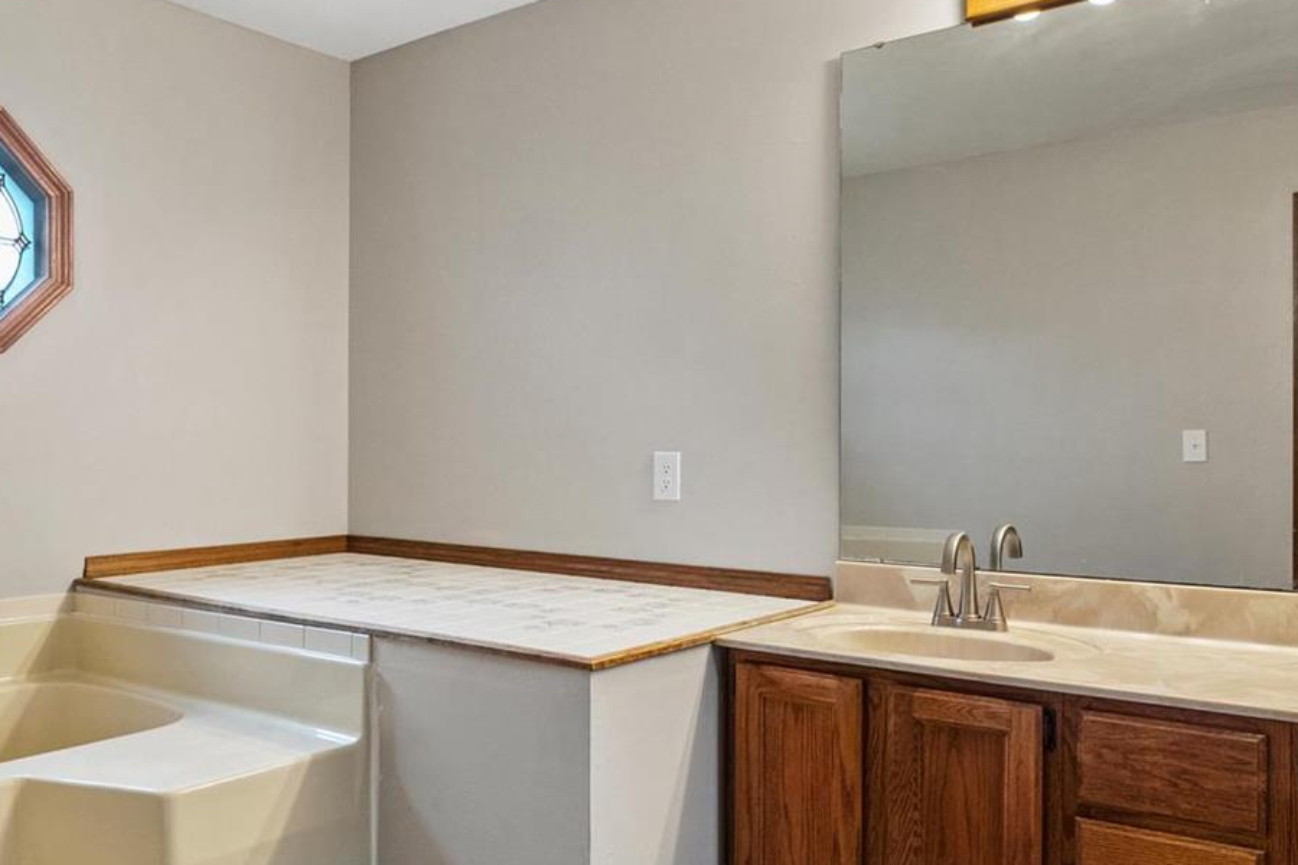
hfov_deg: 58.4
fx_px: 1154
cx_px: 544
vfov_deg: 41.1
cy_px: 470
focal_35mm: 32
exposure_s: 1/5
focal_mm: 9
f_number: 8
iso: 400
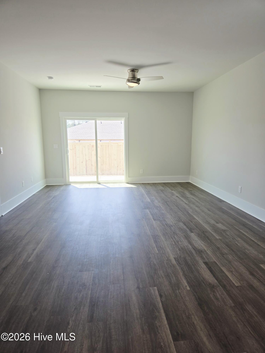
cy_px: 176
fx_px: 235
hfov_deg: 58.9
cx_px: 132
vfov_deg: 73.9
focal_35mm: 23
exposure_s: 1/204
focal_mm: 5.4
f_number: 1.8
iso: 25
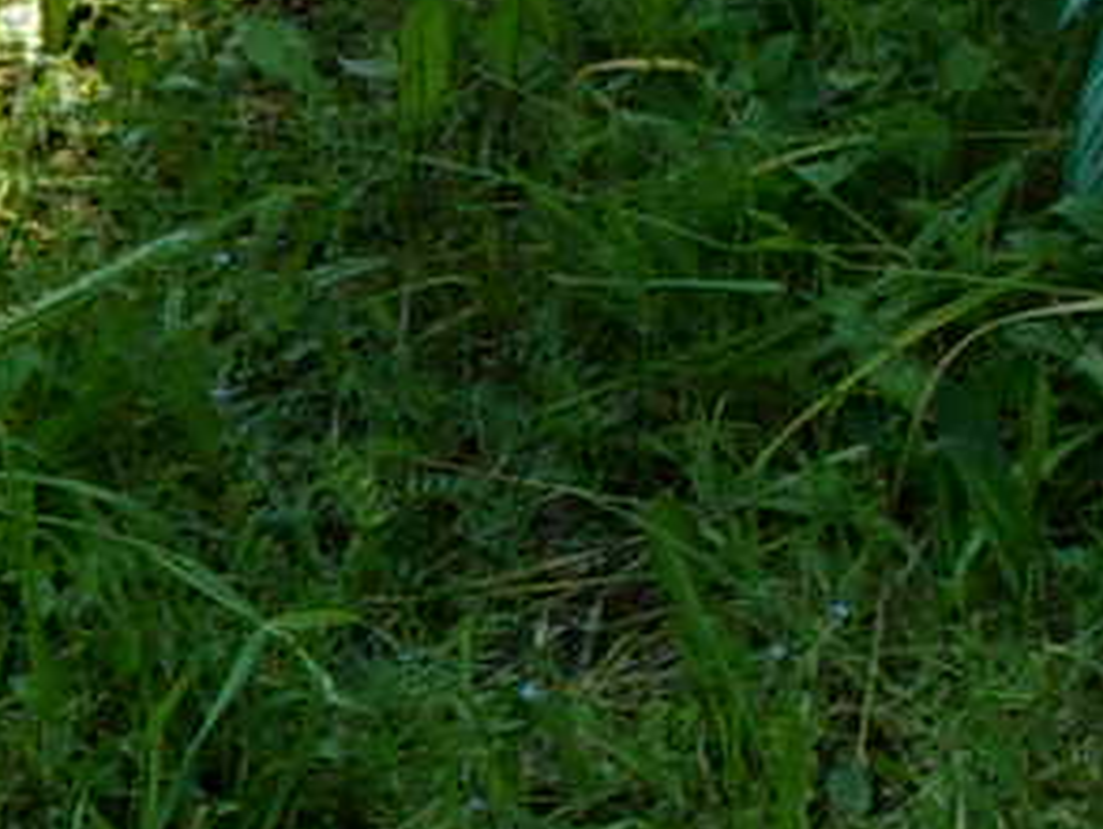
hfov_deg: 9.4
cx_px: -1163
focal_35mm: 195
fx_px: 6219
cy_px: 870
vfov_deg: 7.6
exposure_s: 1/38
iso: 80
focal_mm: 5.1
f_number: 10.8
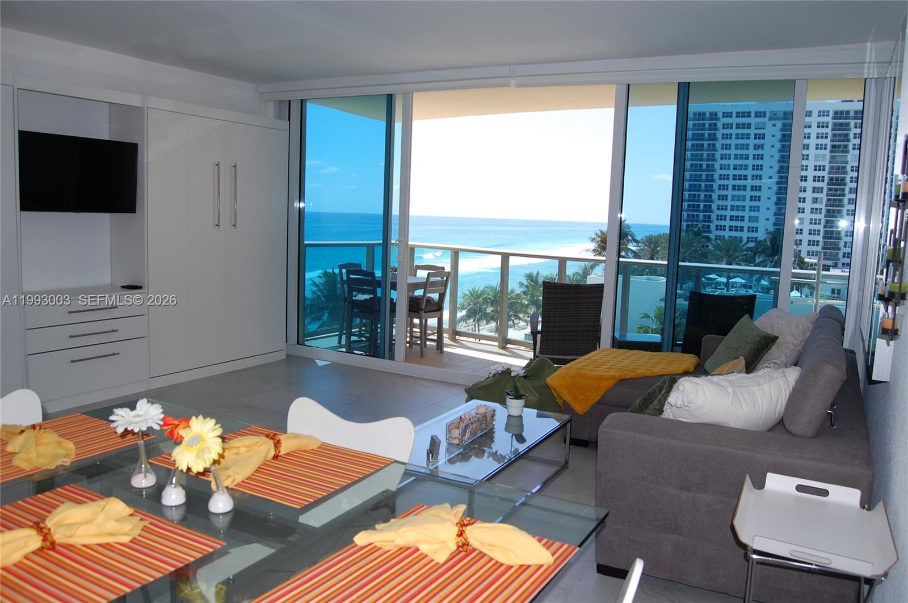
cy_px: 302
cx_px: 454
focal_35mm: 27
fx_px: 680
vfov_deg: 47.8
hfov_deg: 67.4
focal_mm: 18
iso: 200
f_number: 5.6
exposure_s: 1/500
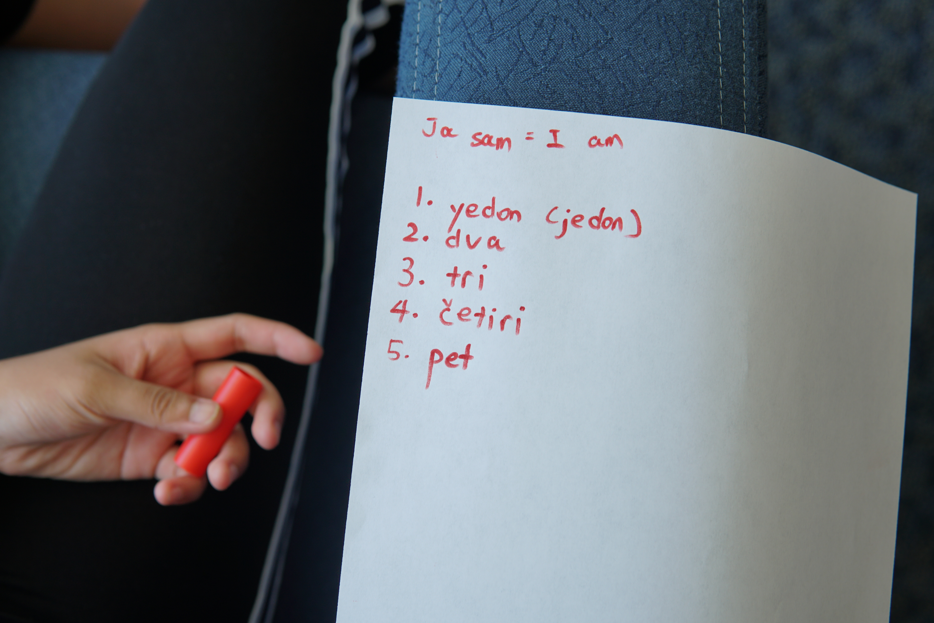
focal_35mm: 45
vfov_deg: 29.9
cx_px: 467
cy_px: 312
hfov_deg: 43.6
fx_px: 1167
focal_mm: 30
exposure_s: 1/60
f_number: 4
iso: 125
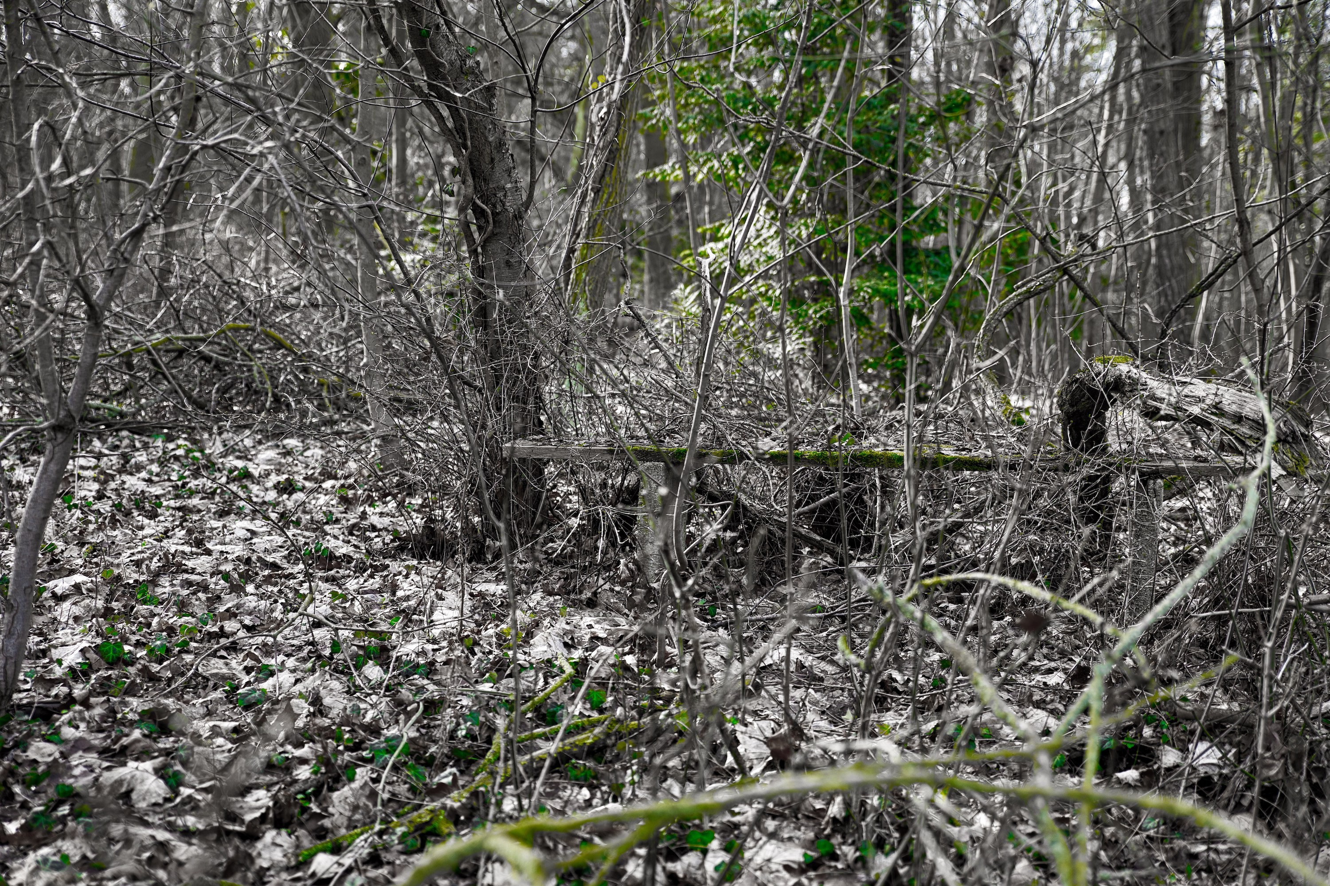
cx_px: 665
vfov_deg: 28.1
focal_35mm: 48
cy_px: 443
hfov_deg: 41.1
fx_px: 1773
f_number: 4
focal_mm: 48
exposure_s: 1/200
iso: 125
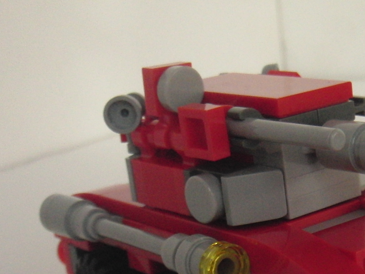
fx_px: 844
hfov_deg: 23.8
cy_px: 244
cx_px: 322
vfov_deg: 18.2
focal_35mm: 80
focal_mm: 6.66
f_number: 3.9
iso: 400
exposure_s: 1/640
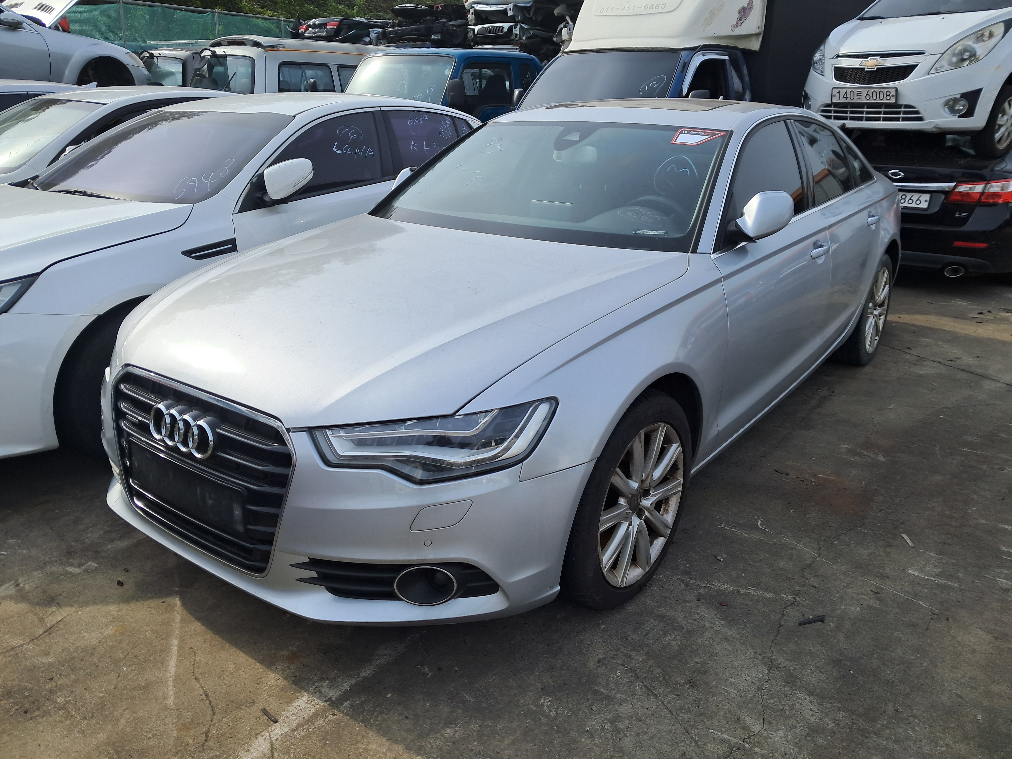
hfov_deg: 65.3
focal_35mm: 27
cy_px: 380
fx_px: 789
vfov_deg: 51.4
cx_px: 506
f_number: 1.8
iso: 50
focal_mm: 4
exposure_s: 1/892
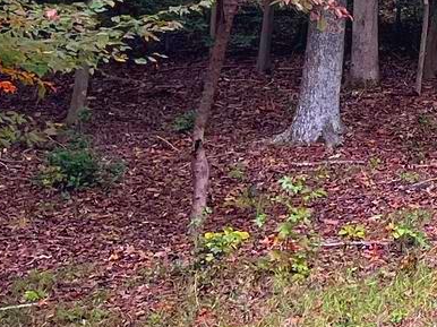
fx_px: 1741
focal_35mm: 138
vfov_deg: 10.1
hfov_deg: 11.9
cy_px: -275
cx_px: 1017
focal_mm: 5.1
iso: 64
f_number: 1.6
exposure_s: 1/122
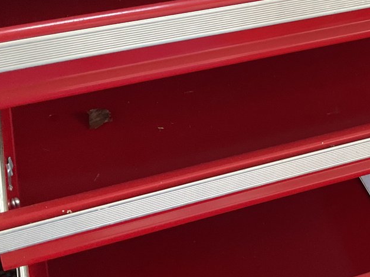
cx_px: 354
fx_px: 748
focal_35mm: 70
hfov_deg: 26.5
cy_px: 67
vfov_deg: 20.8
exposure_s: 1/60
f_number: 1.8
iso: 100
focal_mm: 3
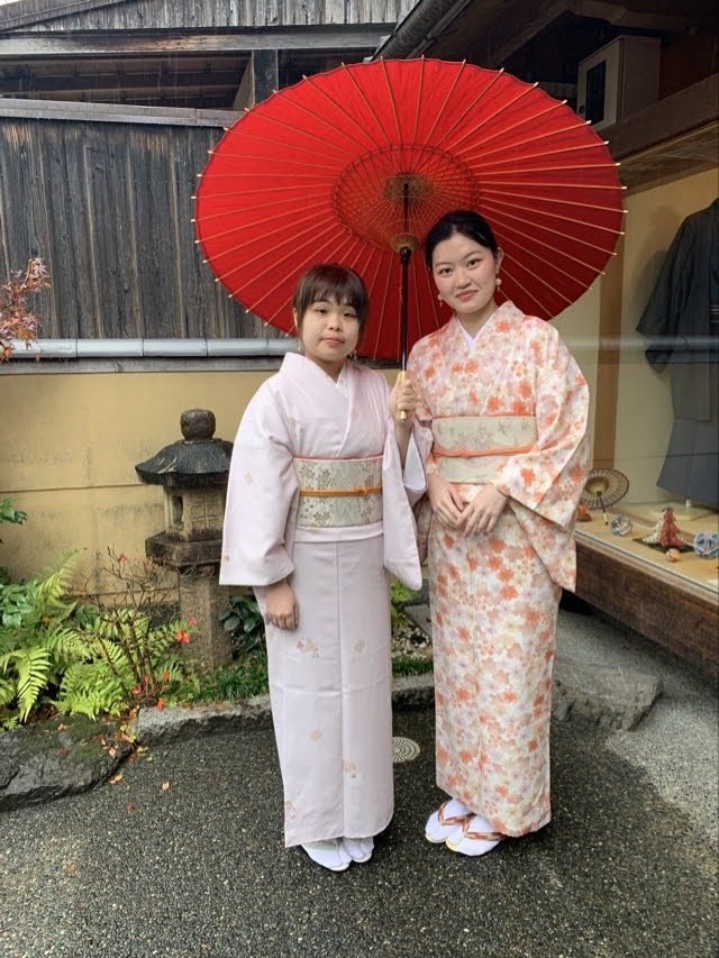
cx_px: 360
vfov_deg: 67.3
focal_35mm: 26
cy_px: 479
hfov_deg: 53.1
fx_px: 720
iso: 80
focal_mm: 4.25
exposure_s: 1/121
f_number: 1.8
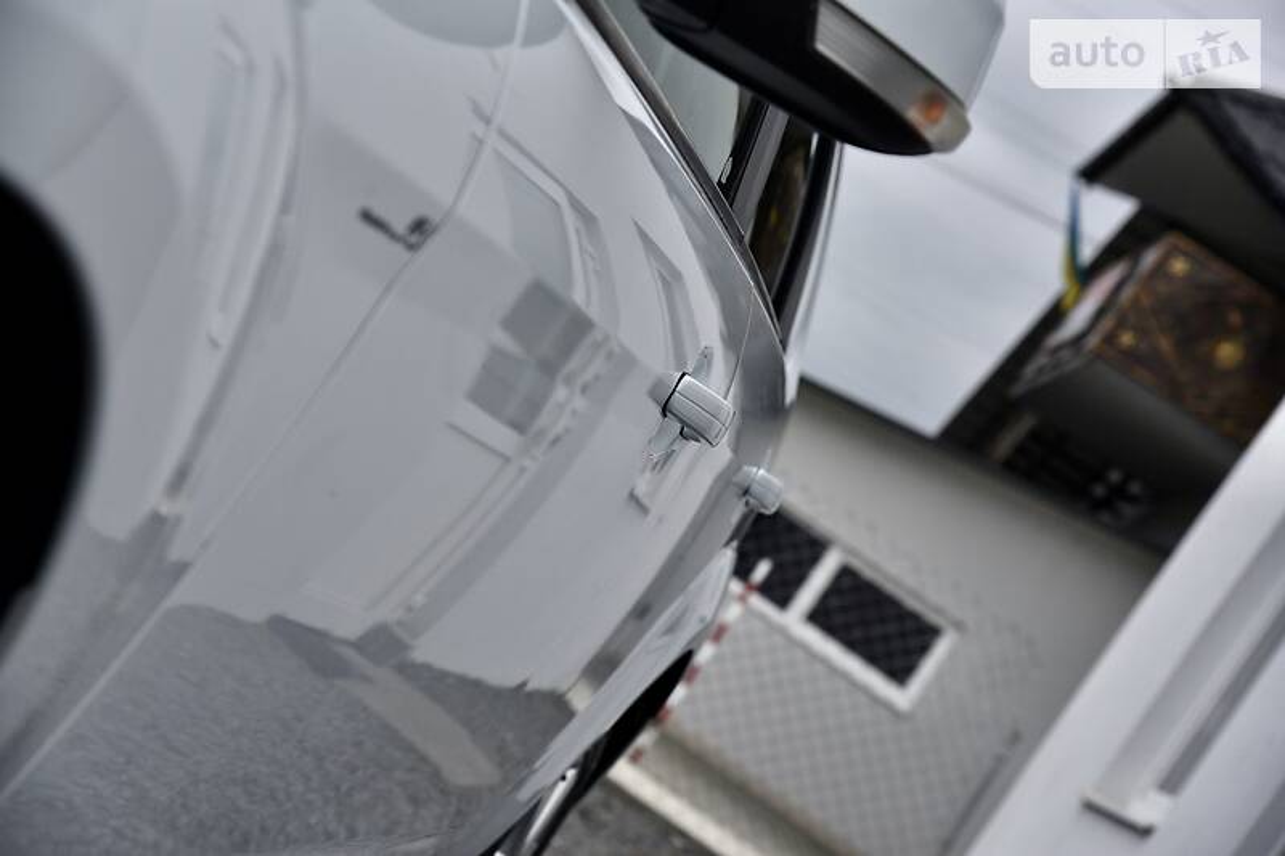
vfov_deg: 17.5
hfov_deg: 26.0
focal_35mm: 78
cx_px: 642
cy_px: 428
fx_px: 2783
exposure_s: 1/640
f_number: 6.3
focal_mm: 78
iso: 200
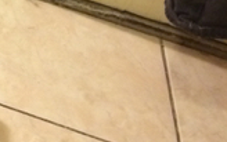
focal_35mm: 131
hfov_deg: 13.3
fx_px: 812
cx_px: -252
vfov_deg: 9.8
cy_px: -64
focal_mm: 4.15
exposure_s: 1/15
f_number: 2.2
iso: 320
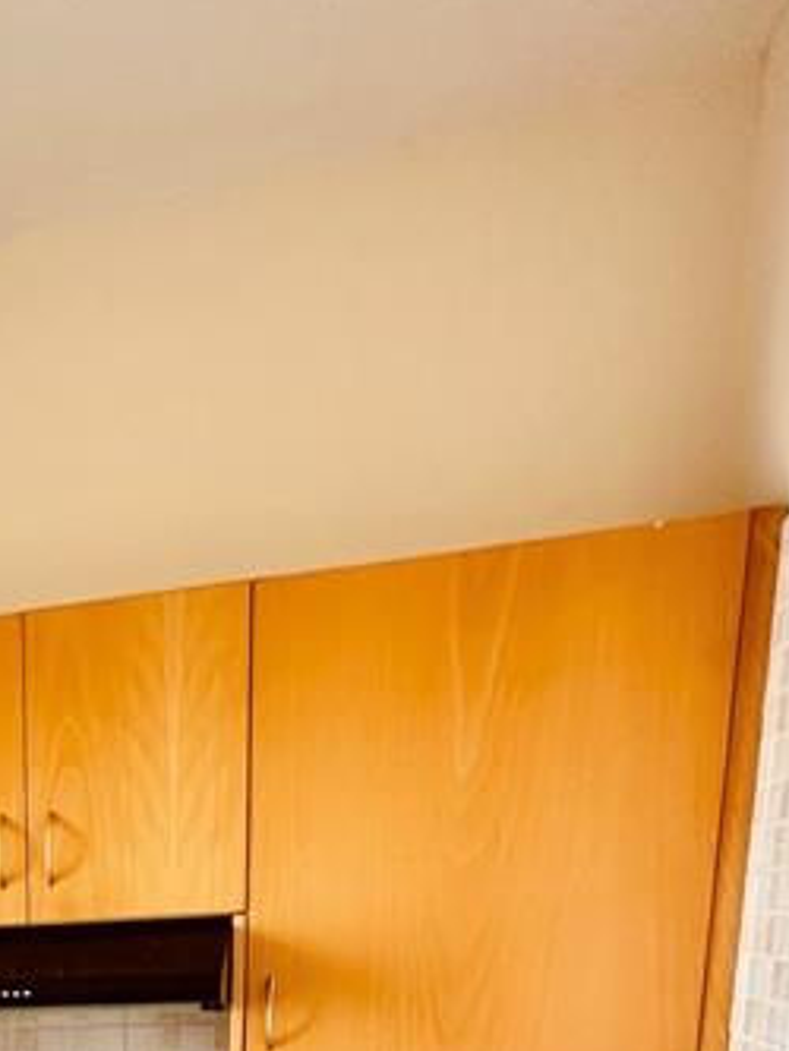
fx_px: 1306
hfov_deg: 29.3
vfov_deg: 35.1
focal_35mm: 43
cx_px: -139
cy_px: 1247
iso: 200
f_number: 2.2
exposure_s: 1/99
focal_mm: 2.22
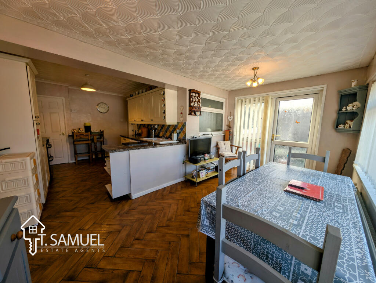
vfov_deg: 94.6
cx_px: 188
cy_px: 142
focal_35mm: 12
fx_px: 131
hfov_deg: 110.5
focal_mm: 2.23
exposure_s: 1/145
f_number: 1.95
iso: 42
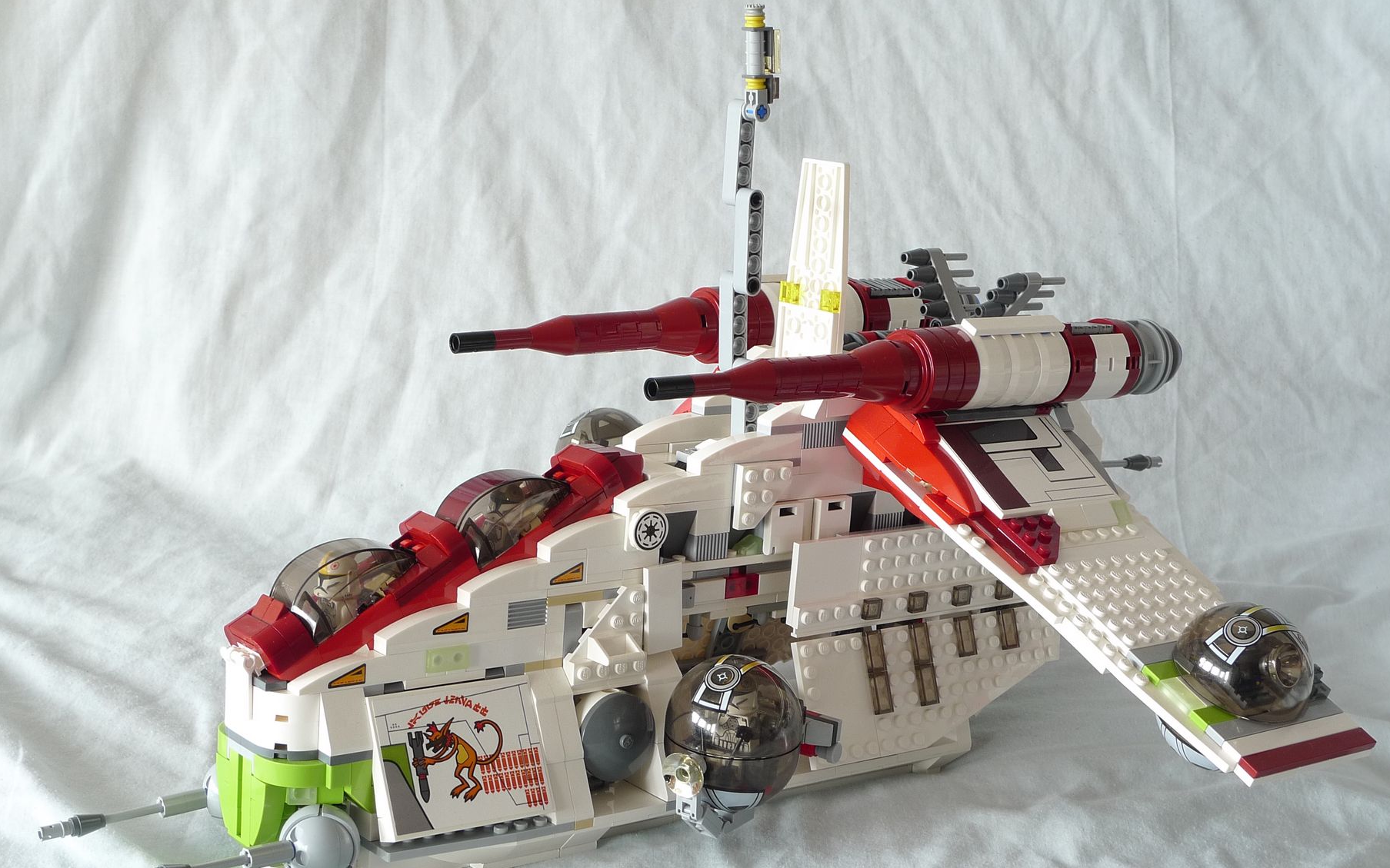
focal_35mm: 61
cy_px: 460
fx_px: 2311
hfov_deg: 33.5
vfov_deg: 21.3
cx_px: 698
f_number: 4.5
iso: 80
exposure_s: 1/2.5
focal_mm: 12.1
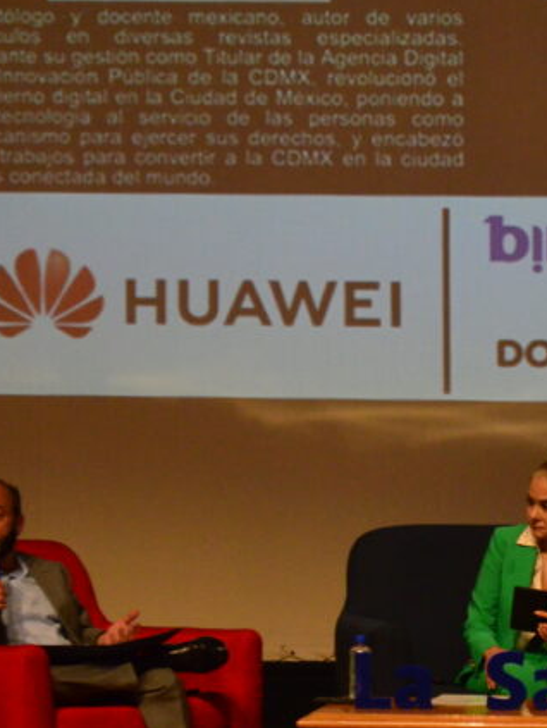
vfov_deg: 10.9
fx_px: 3808
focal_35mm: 181
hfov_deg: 8.2
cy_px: 413
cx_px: 557
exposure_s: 1/80
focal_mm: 52
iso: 2500
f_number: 5.6
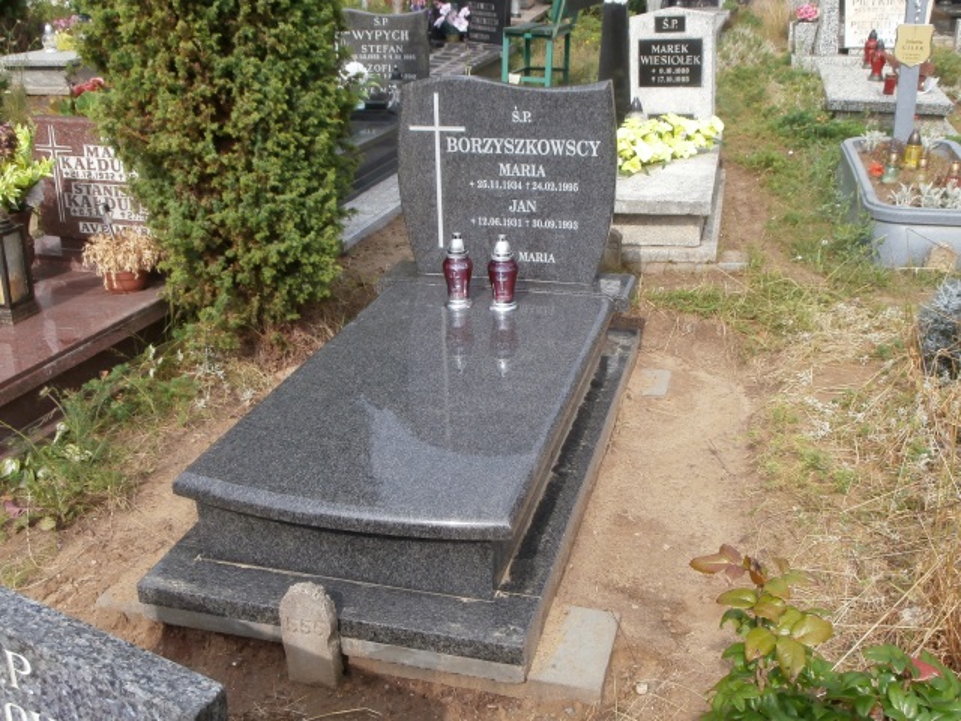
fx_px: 833
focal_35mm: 30
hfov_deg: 60.0
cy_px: 360
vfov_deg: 46.8
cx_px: 480
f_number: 8.9
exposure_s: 1/100
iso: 100
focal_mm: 5.36
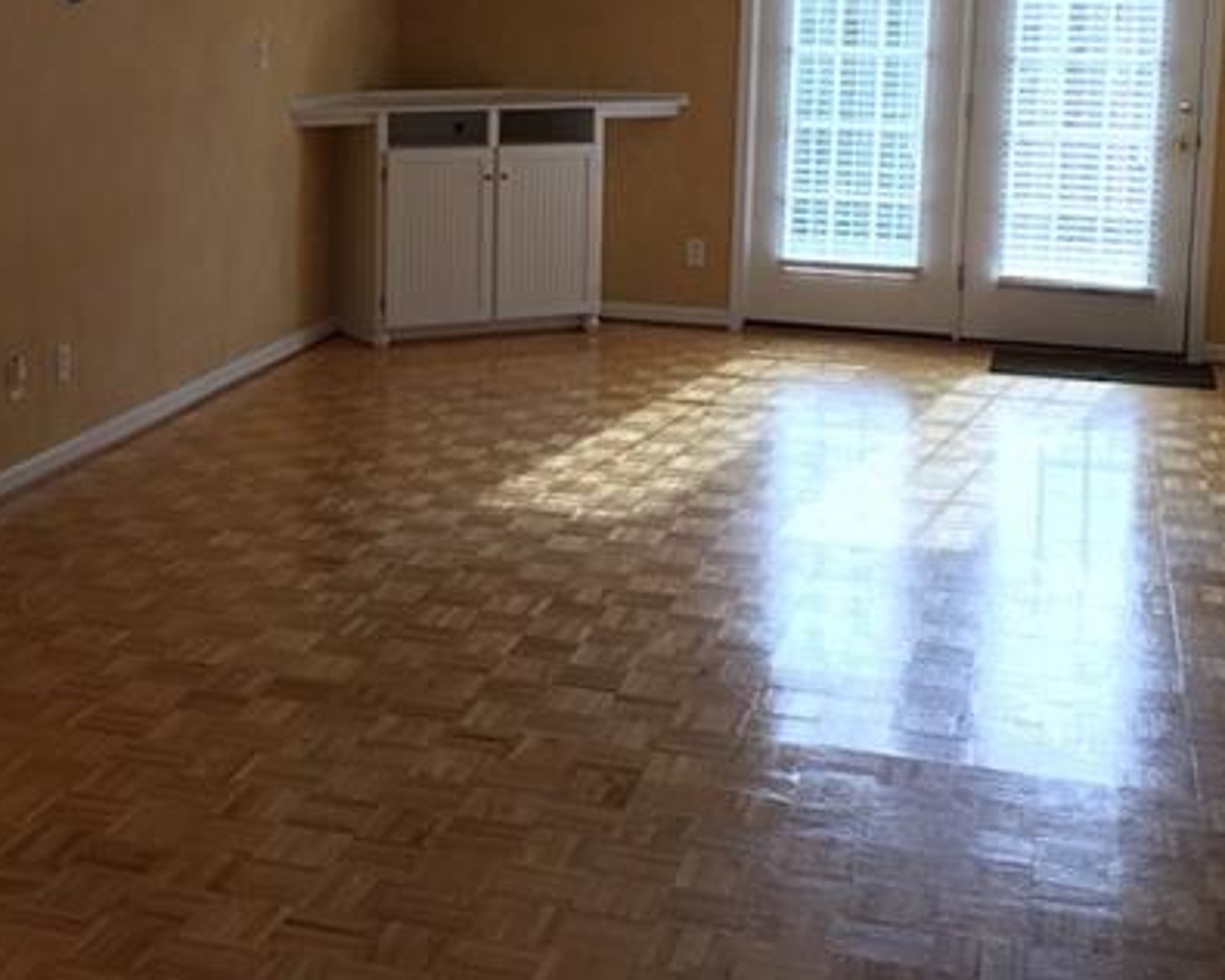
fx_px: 1994
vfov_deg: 27.2
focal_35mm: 55
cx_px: 378
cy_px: 242
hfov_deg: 33.7
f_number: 2.2
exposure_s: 1/40
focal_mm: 4.15
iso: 25
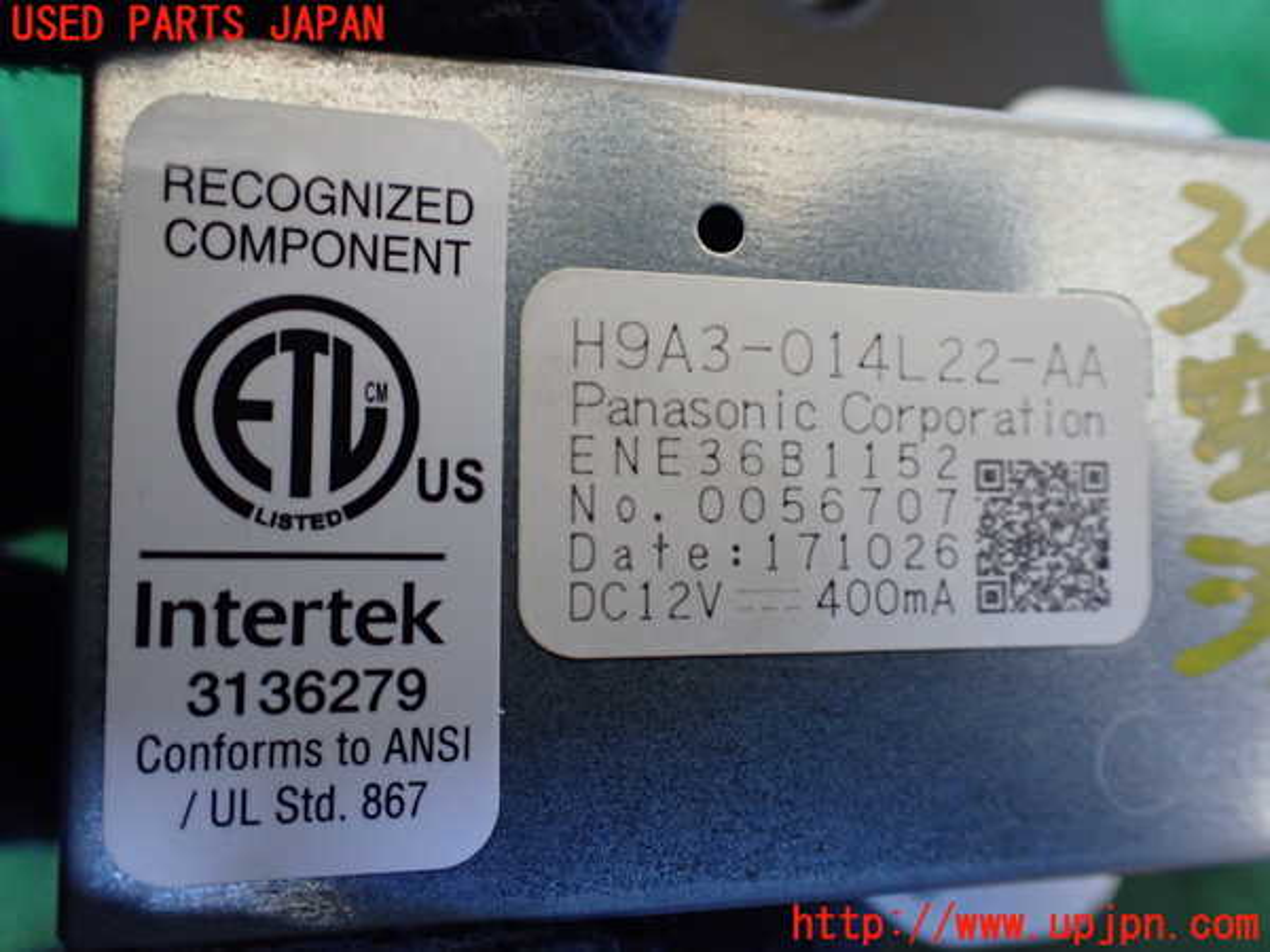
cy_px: 476
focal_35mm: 30
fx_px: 1101
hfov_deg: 60.0
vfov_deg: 46.8
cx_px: 635
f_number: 2.3
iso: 500
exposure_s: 1/125
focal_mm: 5.4
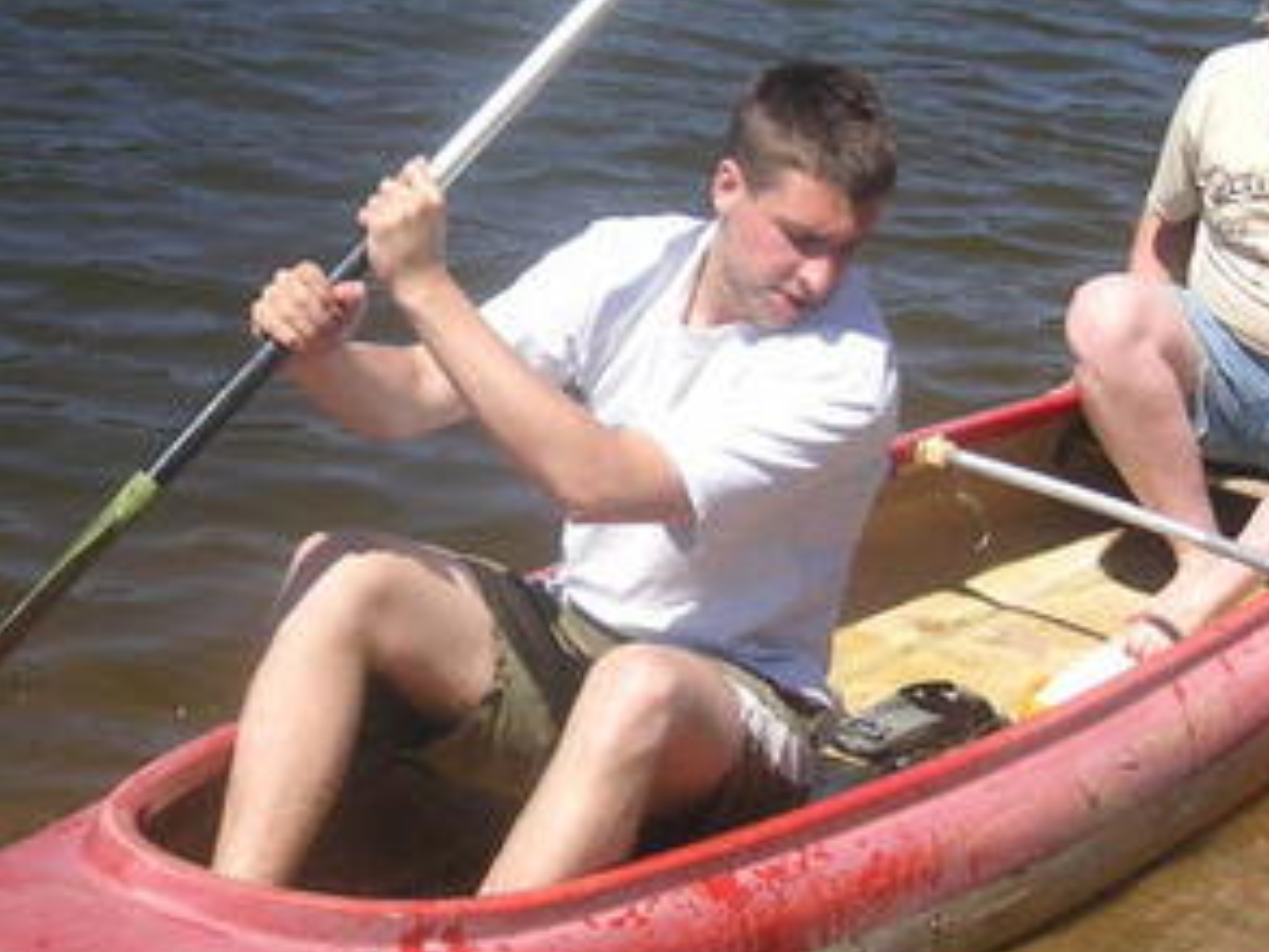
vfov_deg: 14.6
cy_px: 376
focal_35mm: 101
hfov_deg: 19.4
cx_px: 411
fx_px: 3704
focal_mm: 6.1
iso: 50
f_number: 6.7
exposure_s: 1/180
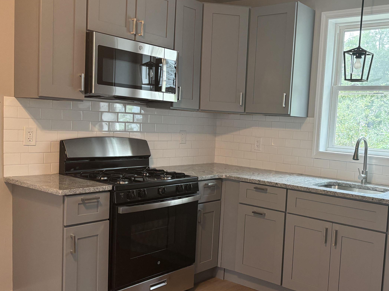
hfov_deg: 48.2
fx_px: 427
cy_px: 158
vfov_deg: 37.7
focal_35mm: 38
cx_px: 258
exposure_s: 1/60
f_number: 1.6
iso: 125
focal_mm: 5.96
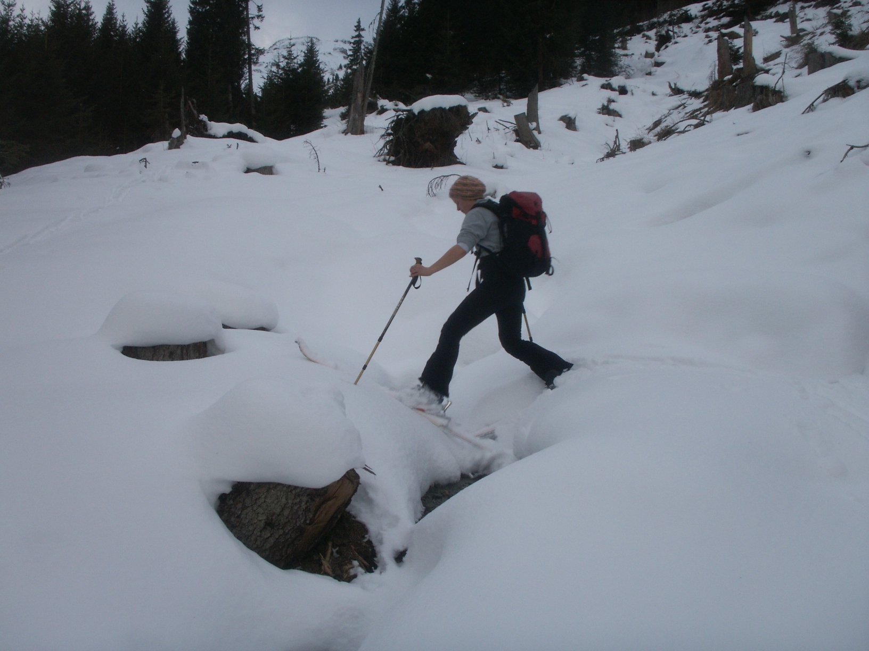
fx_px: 929
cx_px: 434
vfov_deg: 38.7
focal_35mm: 37
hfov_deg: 50.1
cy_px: 326
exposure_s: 1/100
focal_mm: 7.7
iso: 50
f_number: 7.1
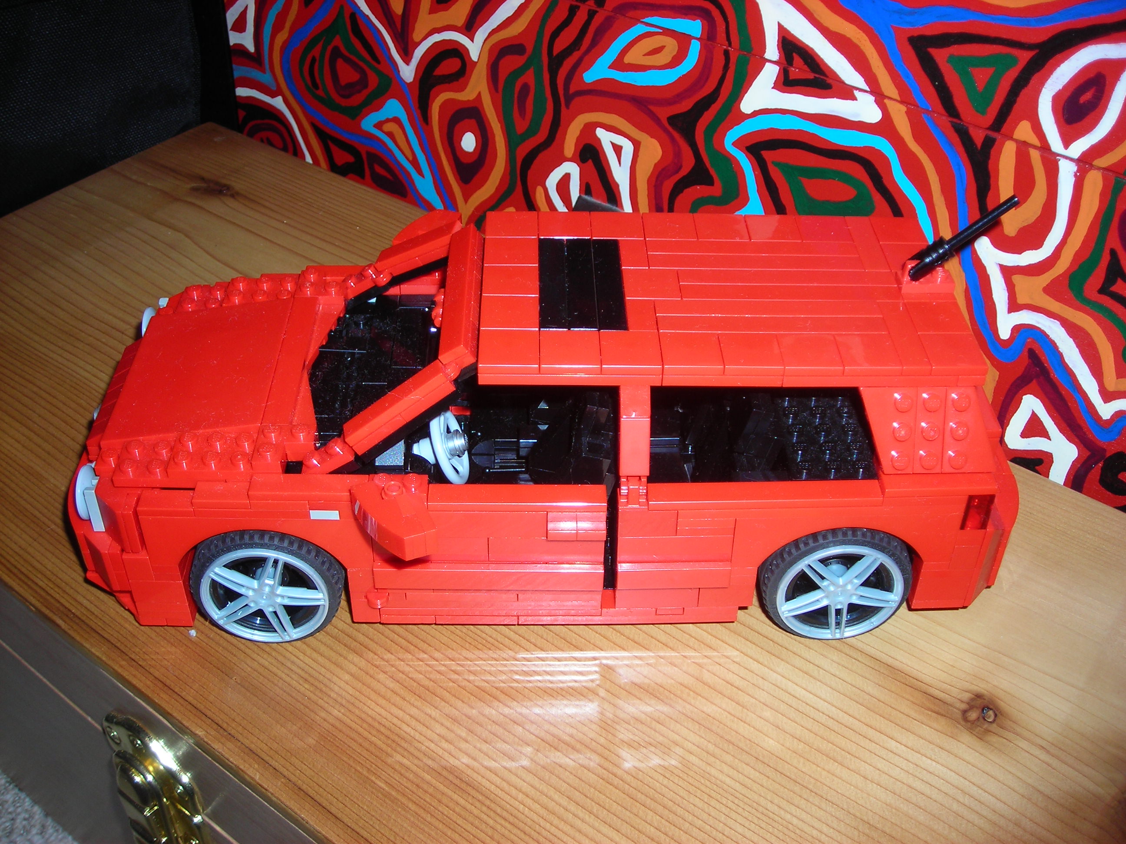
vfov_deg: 37.7
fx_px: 1236
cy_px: 422
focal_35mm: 38
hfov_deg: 49.0
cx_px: 563
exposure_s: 1/60.1
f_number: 3.2
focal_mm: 6.3
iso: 50
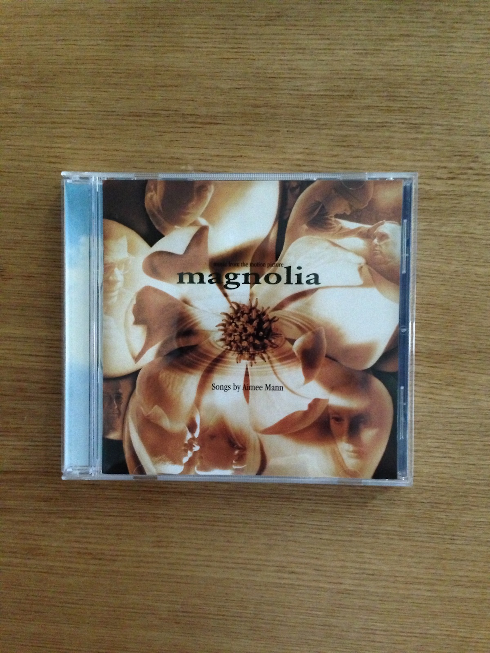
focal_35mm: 33
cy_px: 326
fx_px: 623
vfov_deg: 55.4
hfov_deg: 42.9
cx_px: 245
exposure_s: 1/15
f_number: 2.4
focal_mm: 4.13
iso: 800
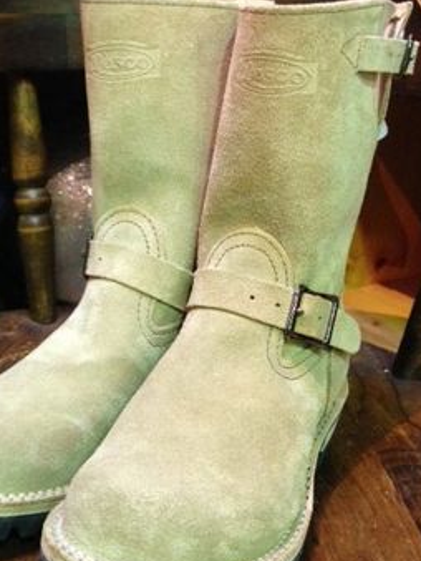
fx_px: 842
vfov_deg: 36.8
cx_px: 159
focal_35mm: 52
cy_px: 296
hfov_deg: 28.0
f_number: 2.4
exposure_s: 1/20
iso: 250
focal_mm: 4.12
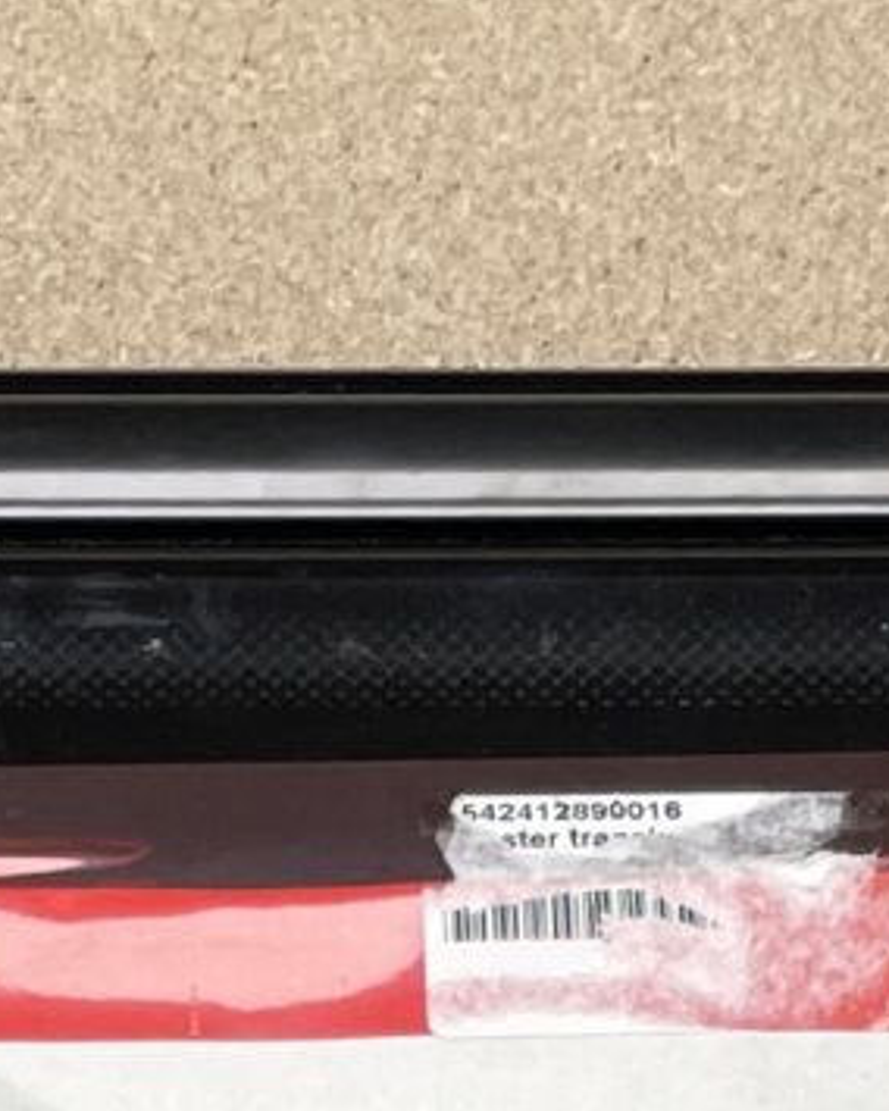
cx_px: 232
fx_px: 6019
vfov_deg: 9.0
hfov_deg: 8.4
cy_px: 3092
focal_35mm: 183
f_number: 1.6
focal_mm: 4.2
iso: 32
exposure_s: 1/230
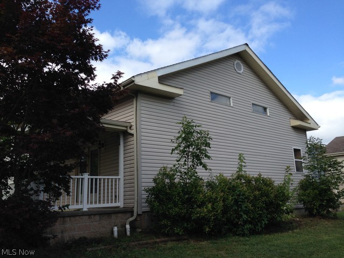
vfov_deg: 42.9
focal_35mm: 33
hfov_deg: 55.4
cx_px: 172
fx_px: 328
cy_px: 129
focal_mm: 4.12
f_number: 2.4
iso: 50
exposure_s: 1/821
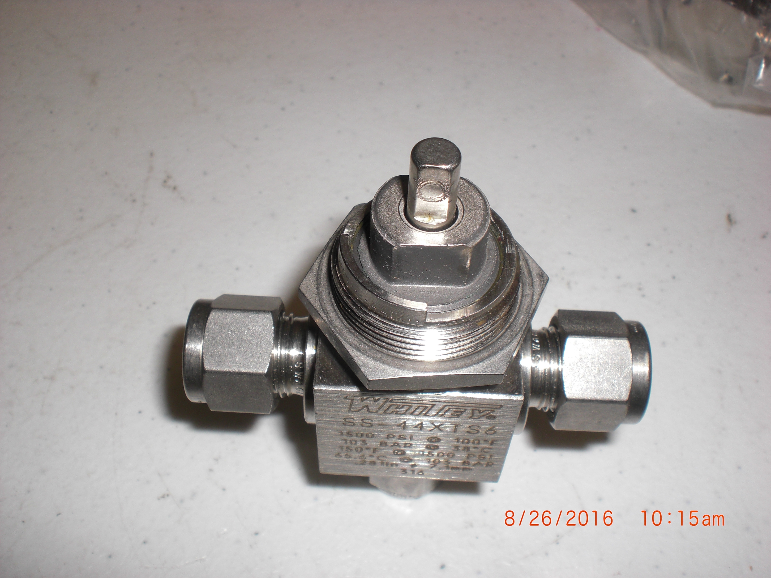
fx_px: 846
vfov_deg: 37.7
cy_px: 289
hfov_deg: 49.0
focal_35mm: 38
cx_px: 386
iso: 64
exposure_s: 1/60
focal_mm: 6.3
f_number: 5.6
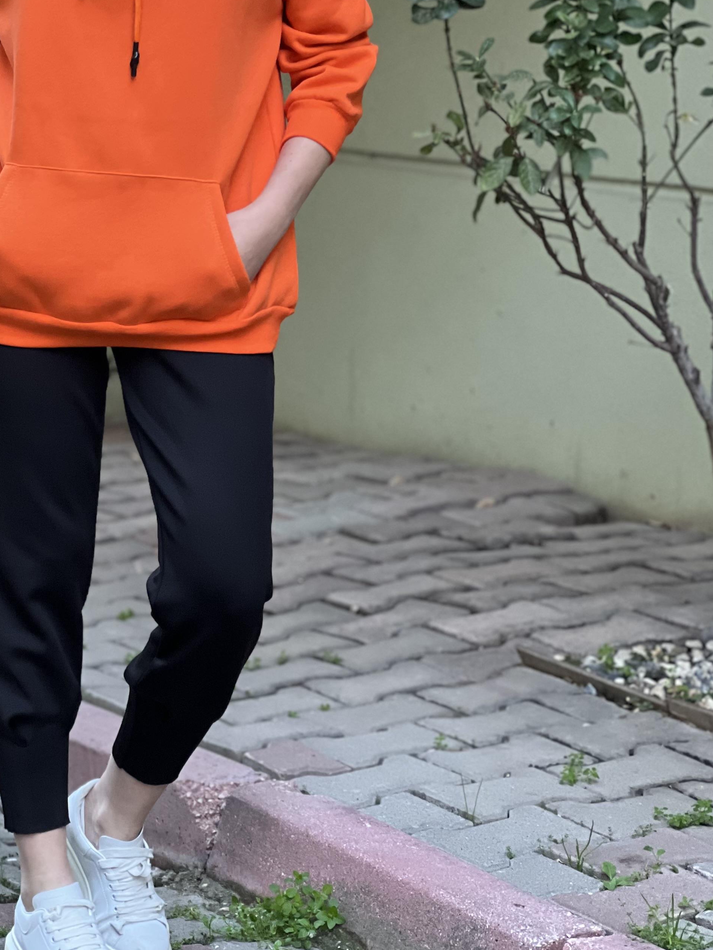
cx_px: 146
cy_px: 290
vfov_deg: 16.0
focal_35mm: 123
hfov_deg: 12.0
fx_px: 3378
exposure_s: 1/40
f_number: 2.8
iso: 250
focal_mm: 9
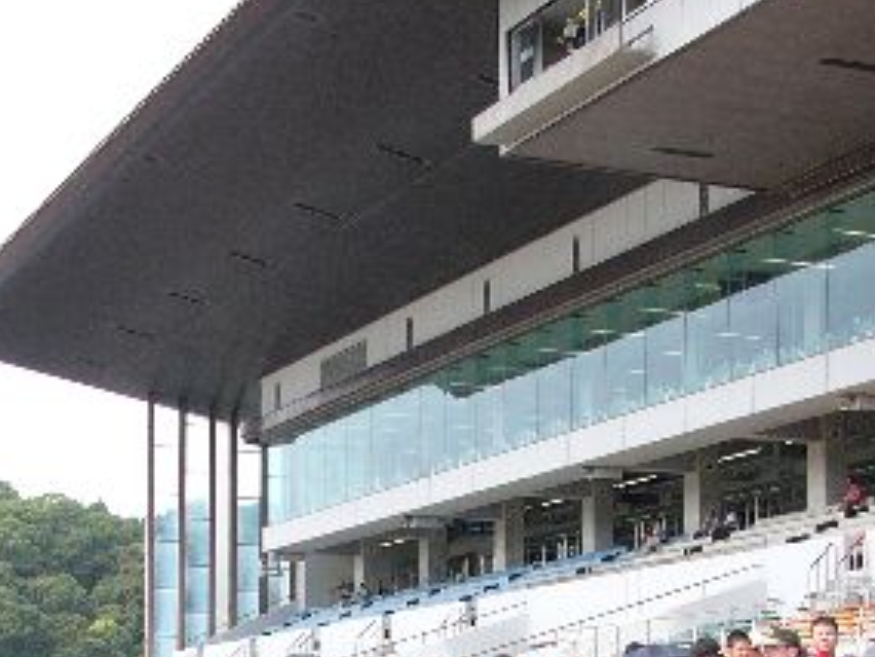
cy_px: 651
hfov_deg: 23.7
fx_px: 2047
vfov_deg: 17.8
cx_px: 163
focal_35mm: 81
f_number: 2.8
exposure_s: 1/1000
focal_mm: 6
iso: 100
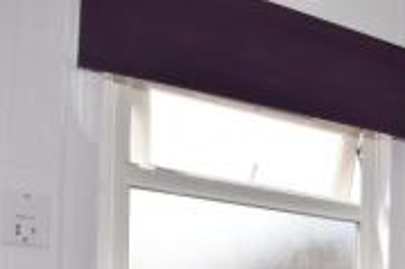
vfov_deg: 27.4
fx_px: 450
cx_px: 428
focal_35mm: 40
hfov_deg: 40.7
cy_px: 356
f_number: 9
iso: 100
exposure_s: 1/50
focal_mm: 10
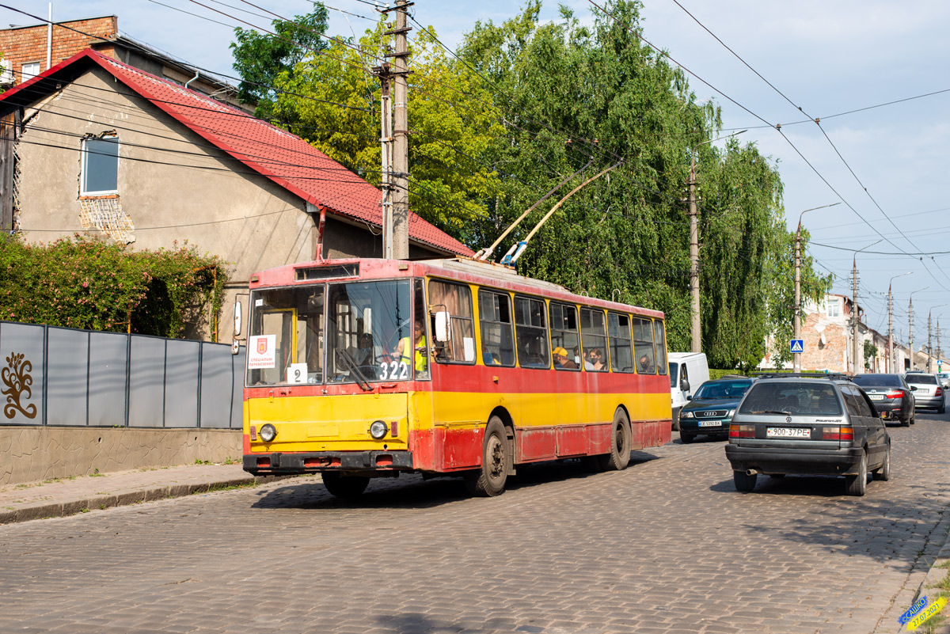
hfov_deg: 39.6
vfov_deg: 27.0
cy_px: 317
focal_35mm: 50
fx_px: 1320
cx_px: 475
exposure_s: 1/640
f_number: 4.5
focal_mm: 50
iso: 200
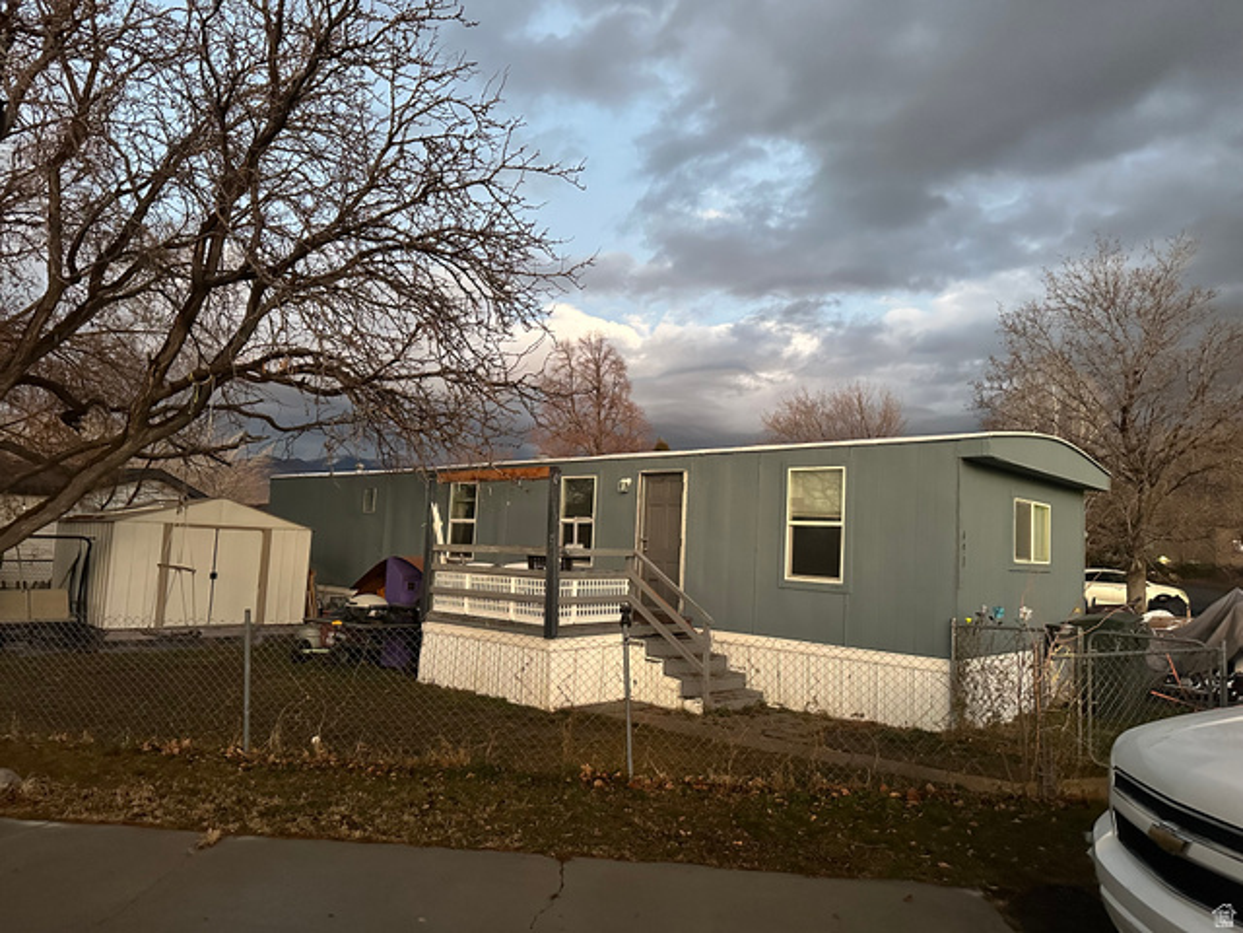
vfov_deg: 56.8
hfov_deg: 71.6
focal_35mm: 24
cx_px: 622
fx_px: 862
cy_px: 466
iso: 1000
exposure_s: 1/40
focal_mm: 6.86
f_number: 1.78
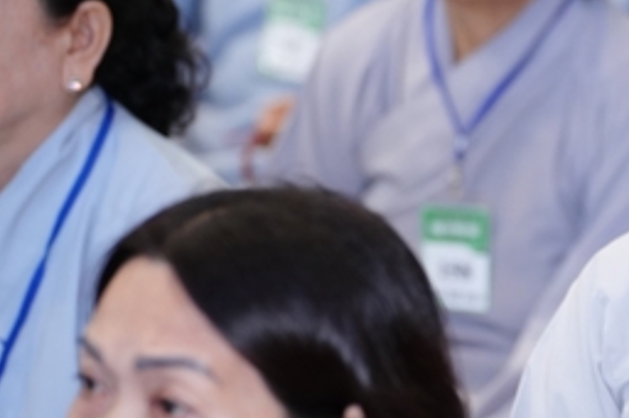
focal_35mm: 234
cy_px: 267
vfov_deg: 5.9
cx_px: 681
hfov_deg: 8.7
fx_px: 4083
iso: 1250
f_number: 2.8
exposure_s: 1/100
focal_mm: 92
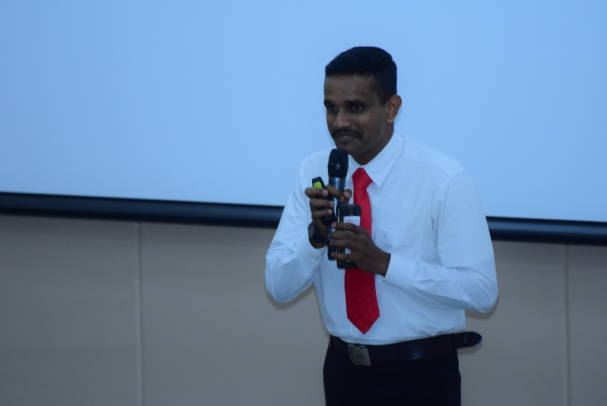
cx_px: 304
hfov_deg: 6.9
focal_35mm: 300
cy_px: 203
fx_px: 5063
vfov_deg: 4.6
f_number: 2.8
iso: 2000
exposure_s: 1/160
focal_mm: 200
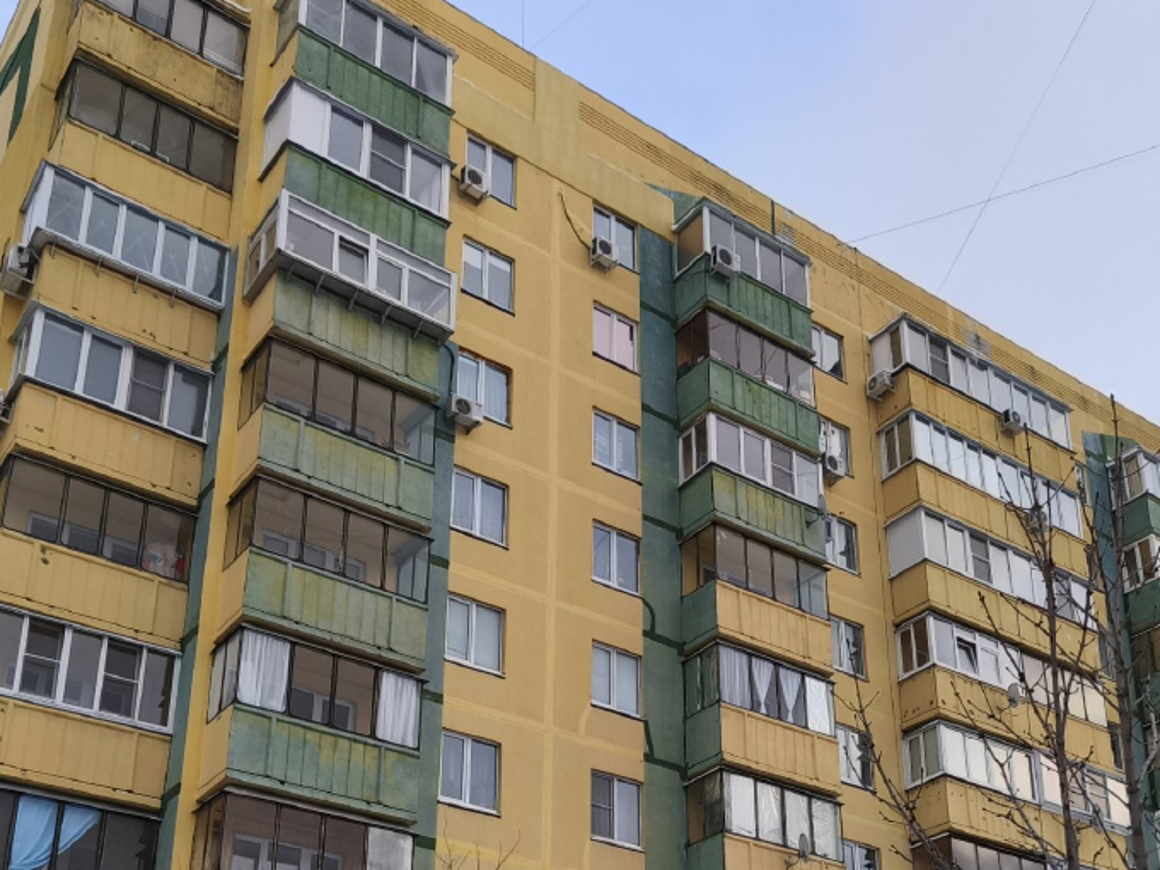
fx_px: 1474
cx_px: 665
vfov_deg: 31.3
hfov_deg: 42.8
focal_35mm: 44
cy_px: 786
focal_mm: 5.35
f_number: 1.7
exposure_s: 1/1501
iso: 160
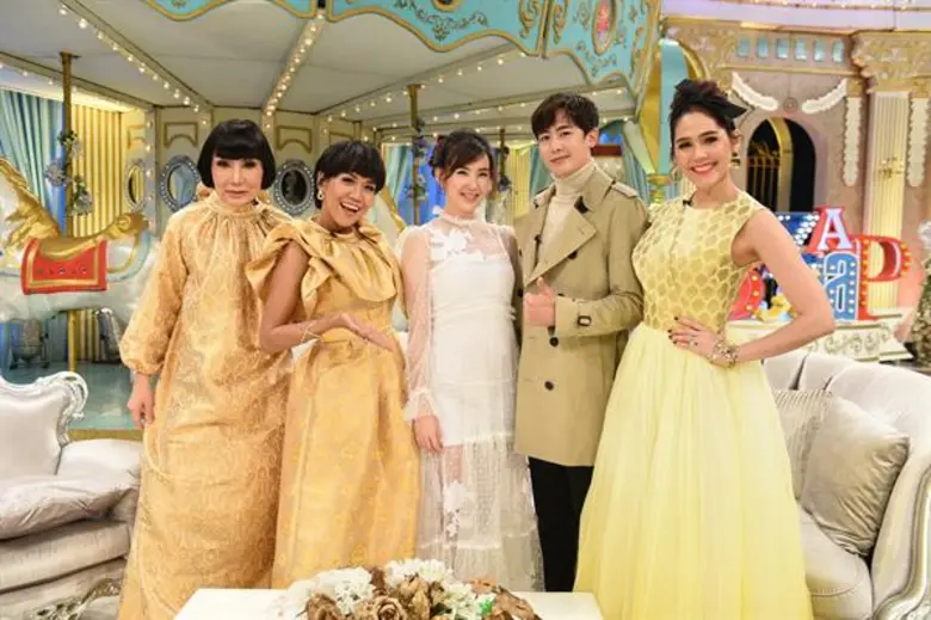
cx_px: 466
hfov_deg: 58.7
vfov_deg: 41.1
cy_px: 310
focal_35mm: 32
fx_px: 827
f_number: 4
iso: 800
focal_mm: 32
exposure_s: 1/320
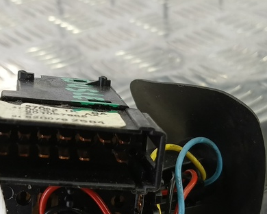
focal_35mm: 59
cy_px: 184
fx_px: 466
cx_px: 150
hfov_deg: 31.9
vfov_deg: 25.2
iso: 185
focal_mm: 4.11
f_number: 1.6
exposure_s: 1/50
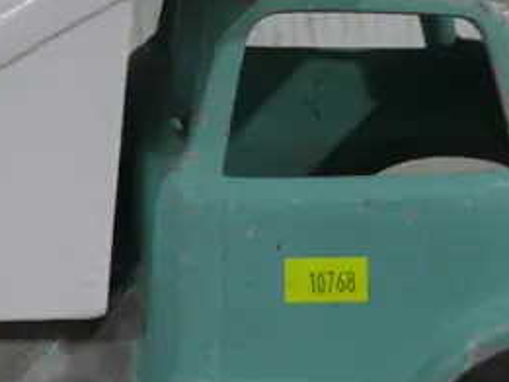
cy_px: -34
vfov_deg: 10.4
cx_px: -82
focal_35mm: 141
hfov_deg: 13.6
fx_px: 2074
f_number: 4
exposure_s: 1/60
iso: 500
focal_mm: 18
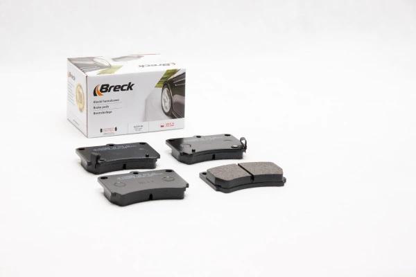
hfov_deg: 24.6
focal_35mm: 82
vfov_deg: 16.6
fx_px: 953
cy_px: 138
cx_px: 208
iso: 100
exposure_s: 1/200
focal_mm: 55
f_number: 11
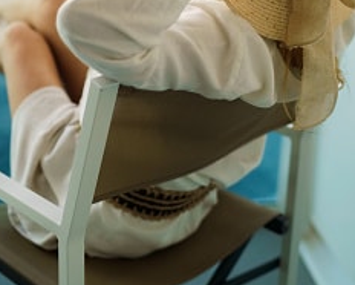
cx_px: 67
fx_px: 757
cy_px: 34
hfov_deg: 25.9
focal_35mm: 72
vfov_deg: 20.9
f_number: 2
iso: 160
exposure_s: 1/500
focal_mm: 35
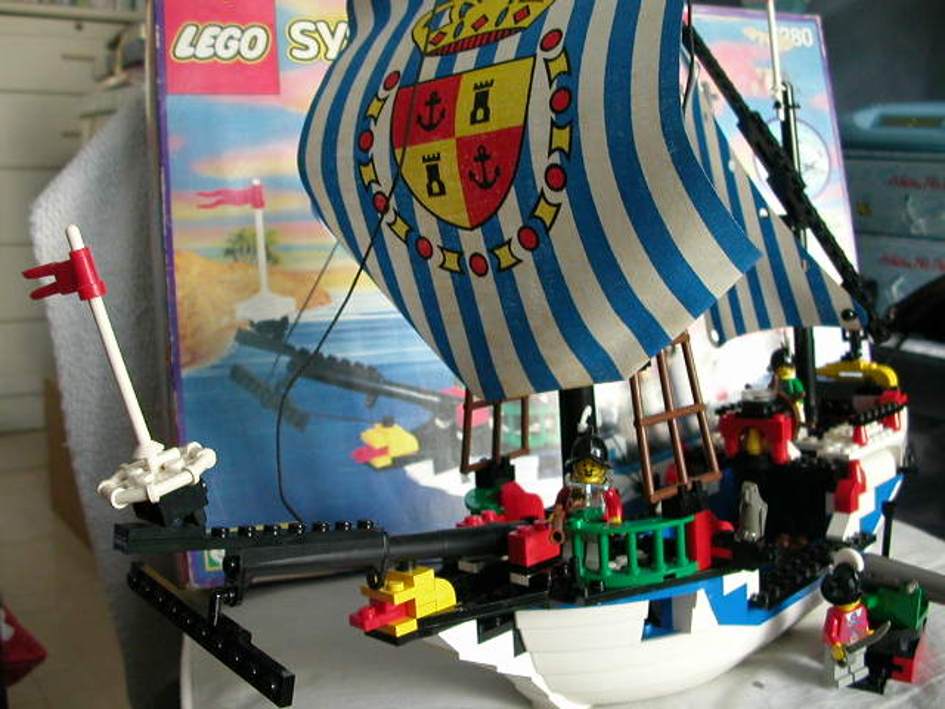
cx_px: 472
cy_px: 354
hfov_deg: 50.1
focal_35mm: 37
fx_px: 1010
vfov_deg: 38.7
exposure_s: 1/26.7
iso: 222
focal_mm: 5.6
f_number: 2.7
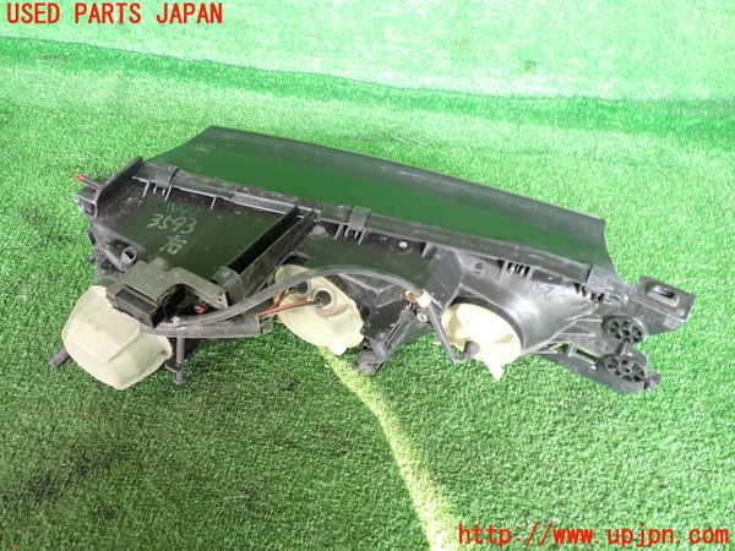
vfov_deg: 46.8
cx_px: 368
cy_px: 276
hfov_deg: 60.0
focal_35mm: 30
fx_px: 637
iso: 200
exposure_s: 1/50
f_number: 2.3
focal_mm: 5.4
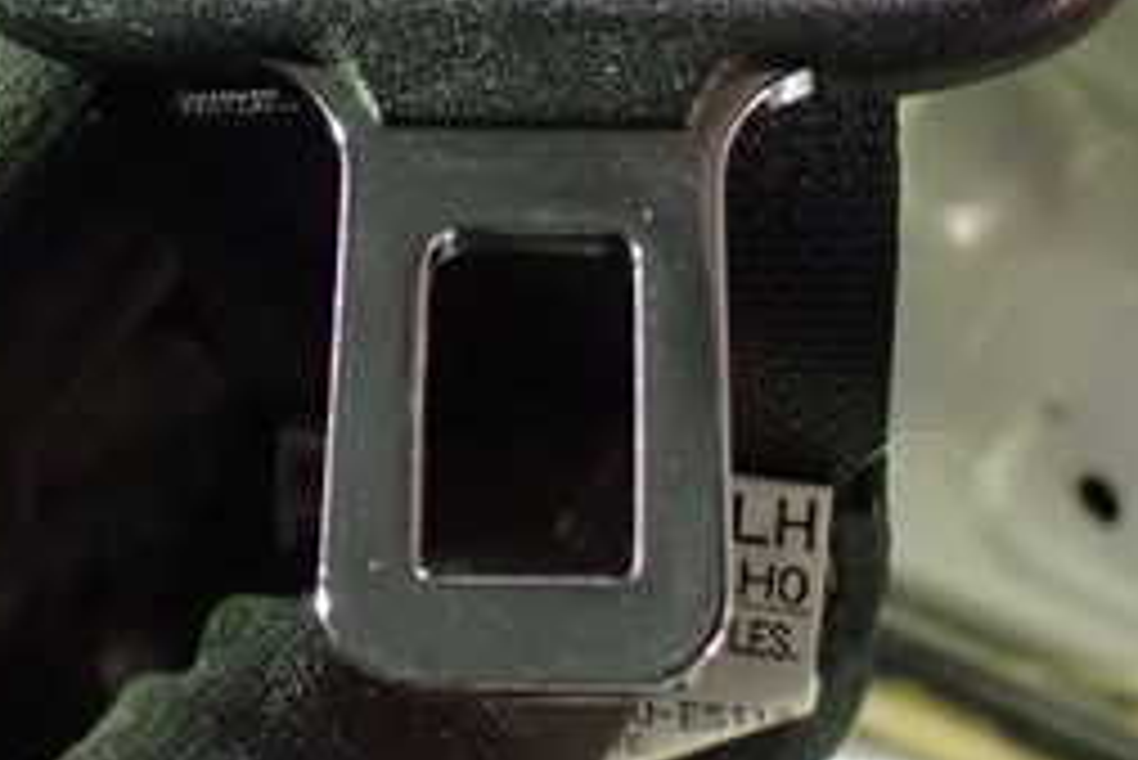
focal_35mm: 74
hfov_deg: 27.3
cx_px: 639
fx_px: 2340
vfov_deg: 18.4
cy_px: 346
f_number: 2.3
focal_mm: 5.4
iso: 1600
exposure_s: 1/30
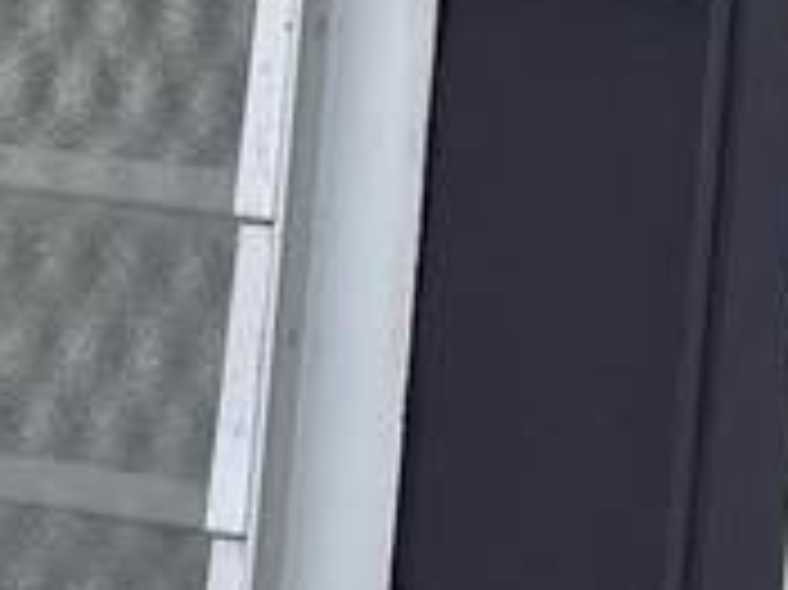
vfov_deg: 7.6
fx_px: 4322
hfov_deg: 10.4
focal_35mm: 190
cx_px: 630
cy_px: -392
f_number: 1.6
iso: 32
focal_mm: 4.2
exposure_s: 1/917
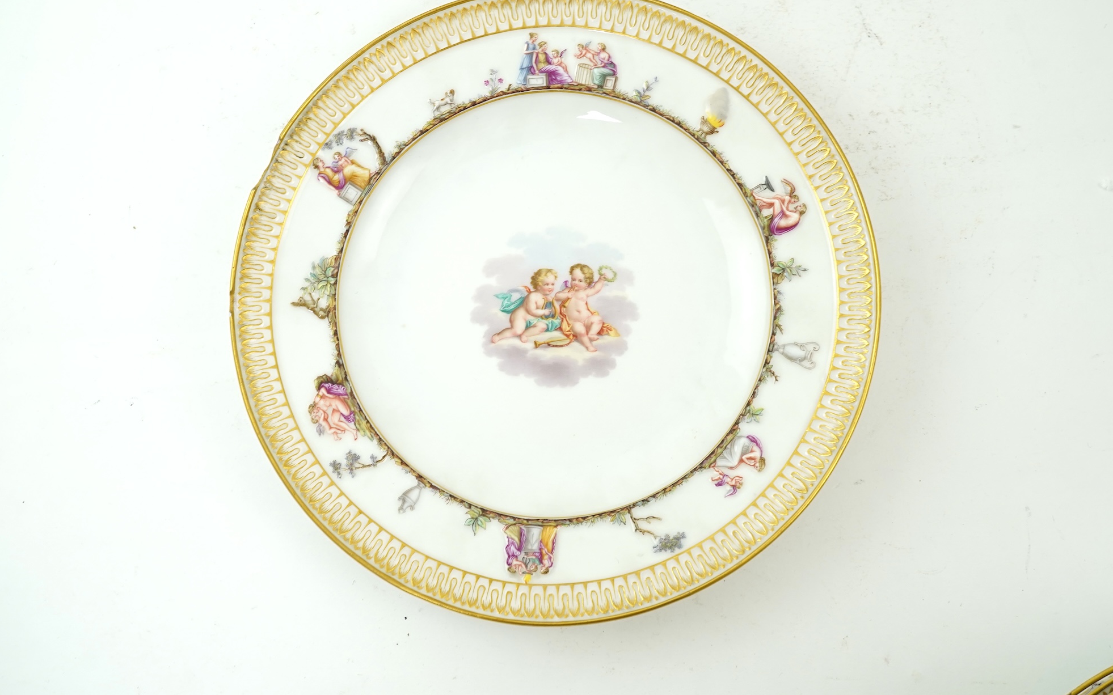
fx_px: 1395
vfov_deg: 28.0
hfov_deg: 43.5
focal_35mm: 46
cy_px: 333
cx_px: 556
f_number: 7.1
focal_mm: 30
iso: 640
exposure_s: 1/50
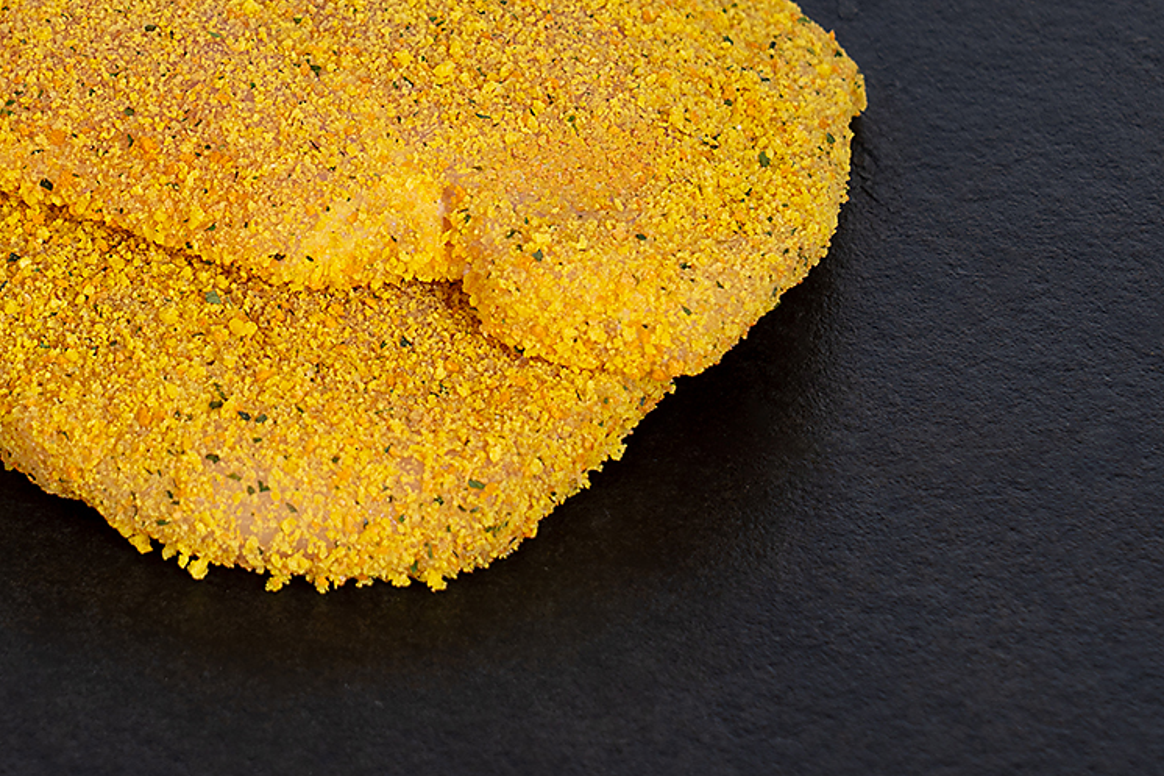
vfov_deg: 8.1
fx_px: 5463
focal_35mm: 169
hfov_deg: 12.1
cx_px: 240
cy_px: 192
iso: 100
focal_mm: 105
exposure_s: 1/160
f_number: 9
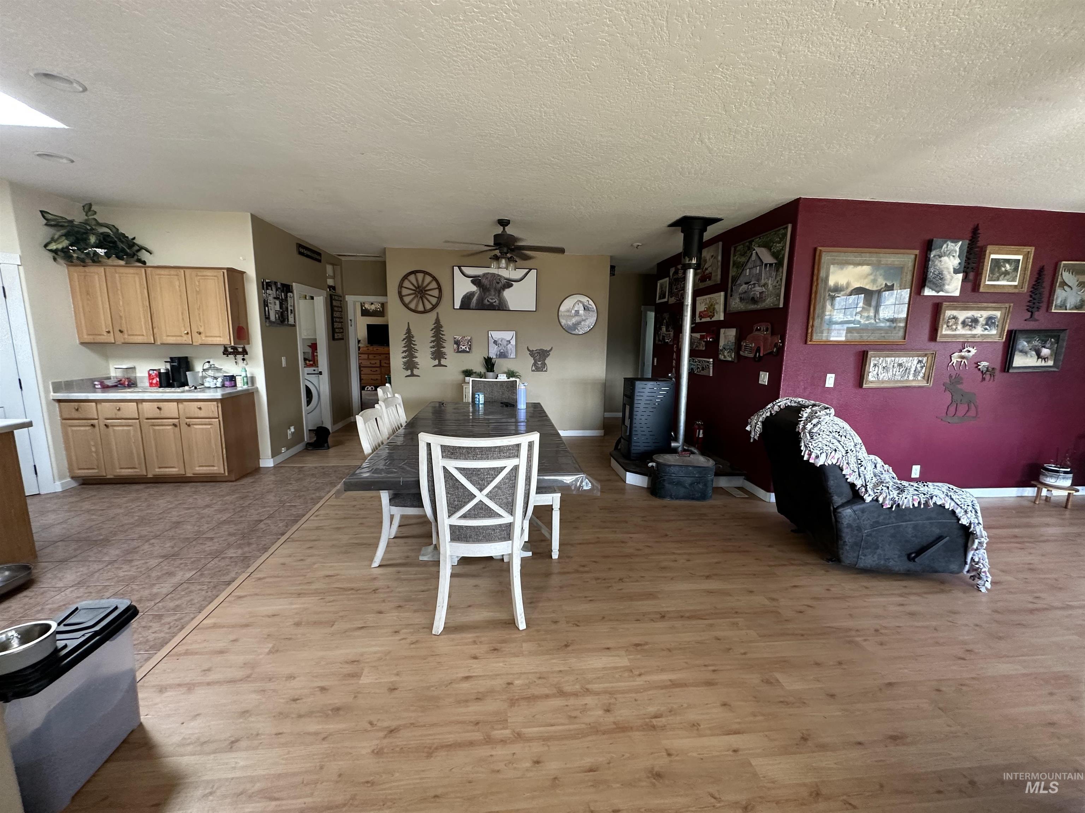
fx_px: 439
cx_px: 542
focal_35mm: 14
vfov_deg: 85.7
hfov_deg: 102.1
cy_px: 406
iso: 250
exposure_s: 1/60
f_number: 2.2
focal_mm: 2.22
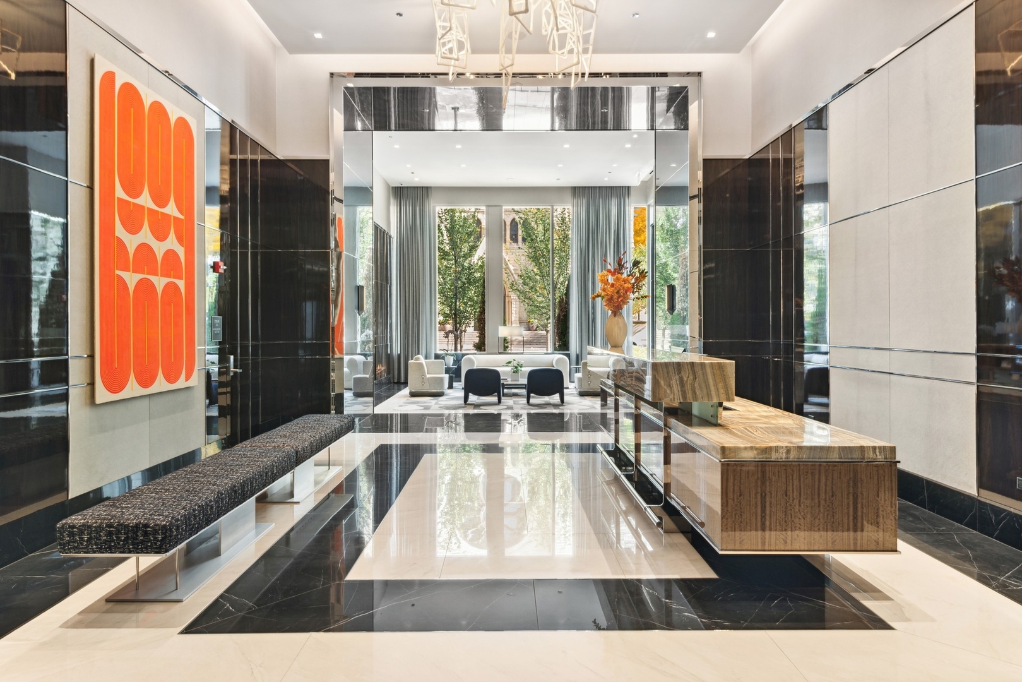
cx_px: 511
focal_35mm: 22
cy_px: 341
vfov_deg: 57.2
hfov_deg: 78.6
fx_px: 625
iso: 100
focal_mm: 22
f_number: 8
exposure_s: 1/5
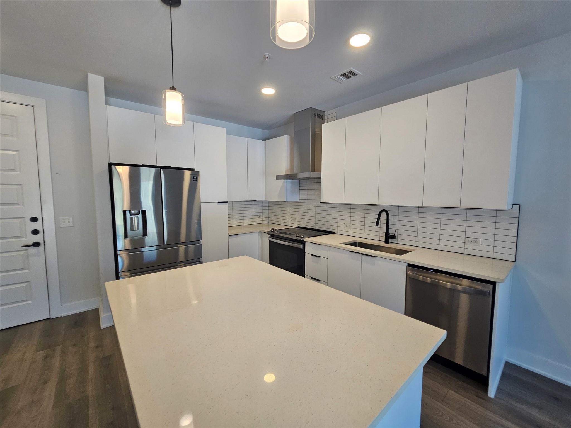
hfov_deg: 106.2
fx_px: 214
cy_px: 214
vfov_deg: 89.9
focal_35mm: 13
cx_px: 286
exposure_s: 1/60
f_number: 2.2
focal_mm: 2.2
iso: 80
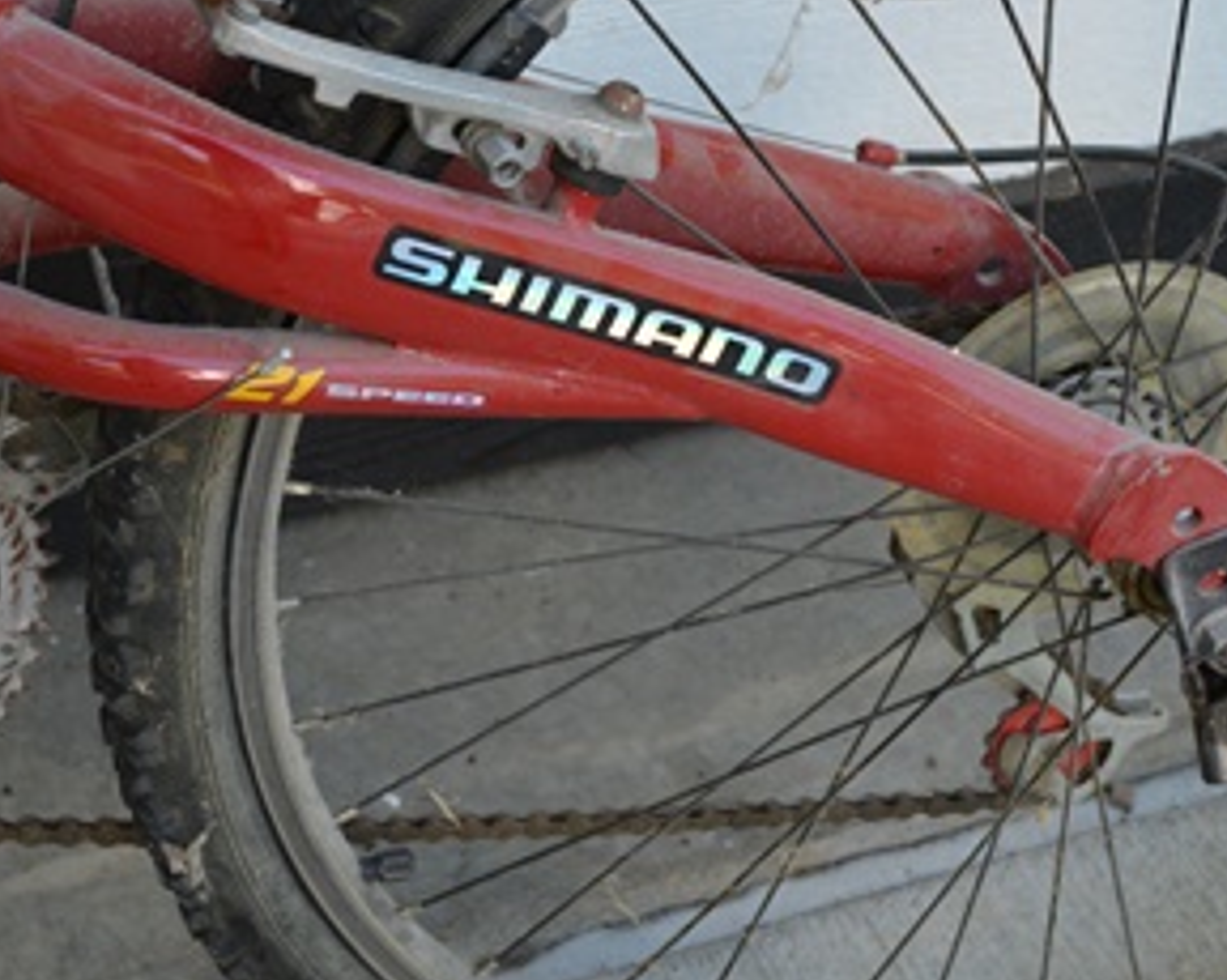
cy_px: 298
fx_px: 3194
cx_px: 443
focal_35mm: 88
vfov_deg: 17.4
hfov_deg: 21.7
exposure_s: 1/125
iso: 320
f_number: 5.6
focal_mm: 30
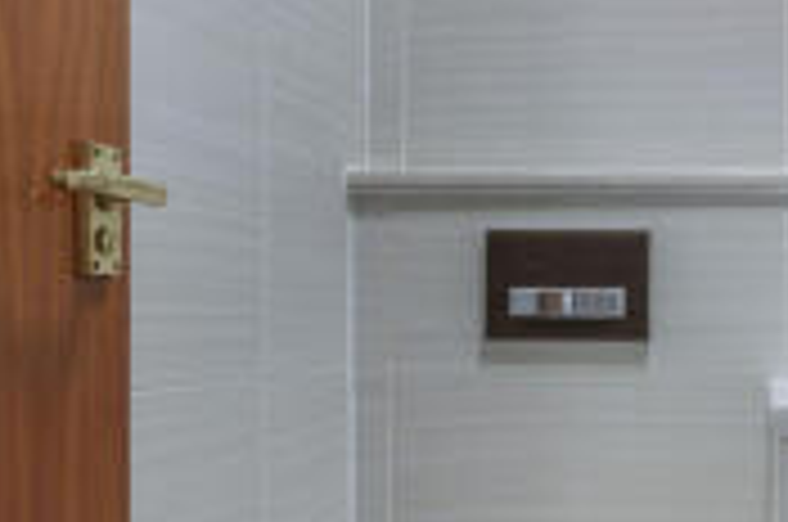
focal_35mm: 49
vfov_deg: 27.4
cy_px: 313
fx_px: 1071
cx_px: 734
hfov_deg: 37.3
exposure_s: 1/5
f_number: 11
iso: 100
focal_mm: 18
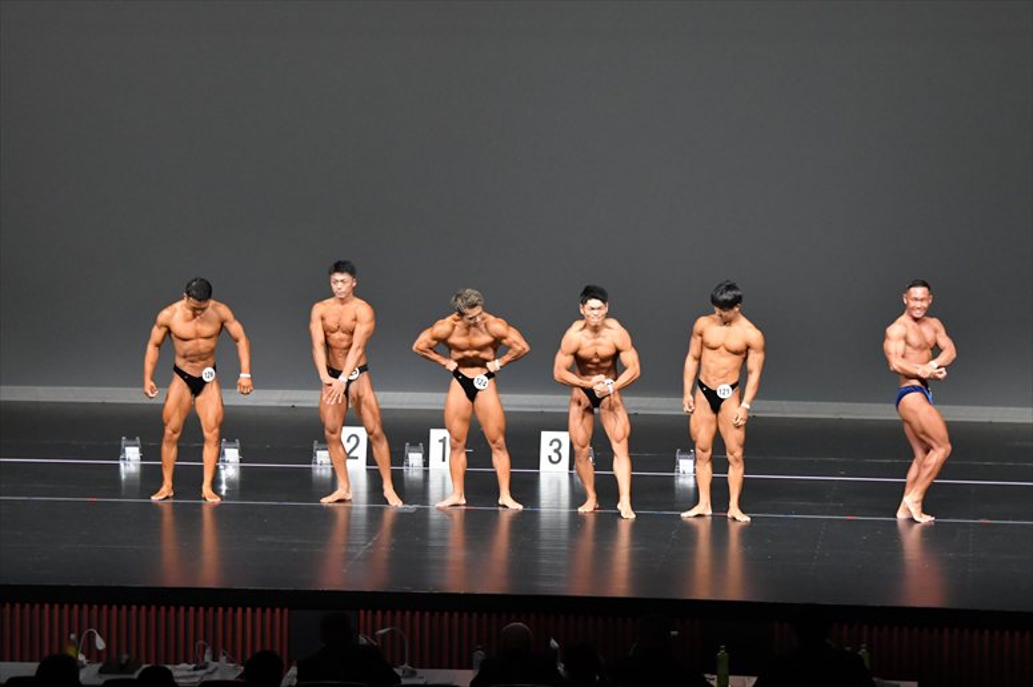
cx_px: 516
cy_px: 344
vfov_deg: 9.9
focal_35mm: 138
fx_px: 3958
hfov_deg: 14.9
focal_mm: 92
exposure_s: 1/400
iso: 5000
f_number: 5.6
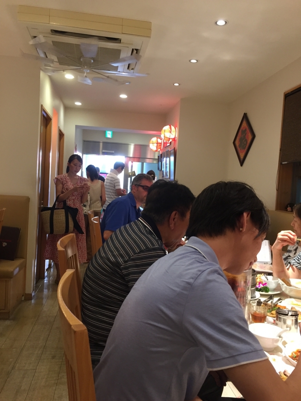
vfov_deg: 61.7
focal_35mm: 29
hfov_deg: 48.2
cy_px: 200
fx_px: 336
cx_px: 150
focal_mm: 4.15
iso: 125
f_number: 2.2
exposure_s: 1/30
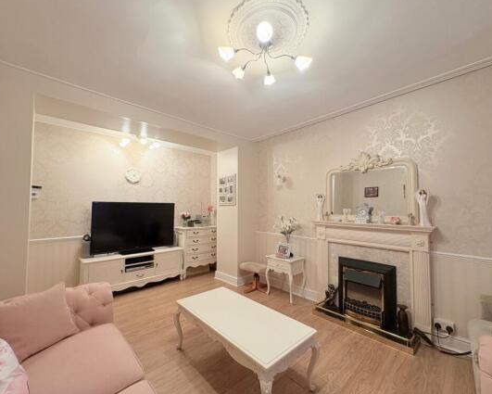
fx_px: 218
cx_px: 240
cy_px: 197
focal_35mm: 15
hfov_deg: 96.8
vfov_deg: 84.1
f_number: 2.2
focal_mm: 2.22
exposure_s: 1/50
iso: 160
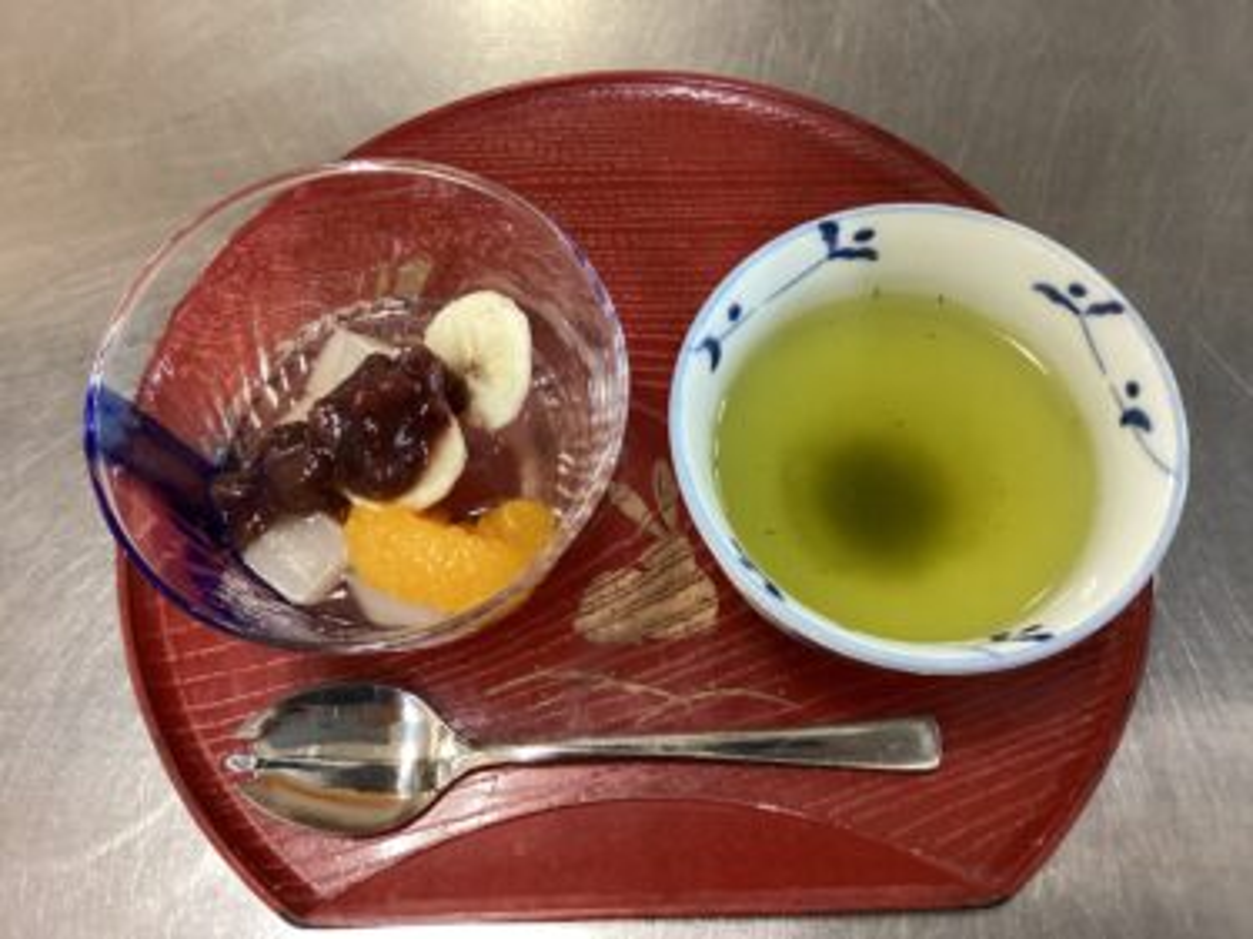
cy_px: 470
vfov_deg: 45.4
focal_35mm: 31
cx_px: 626
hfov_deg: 58.4
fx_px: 1122
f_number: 2.4
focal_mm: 3.3
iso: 250
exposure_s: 1/40
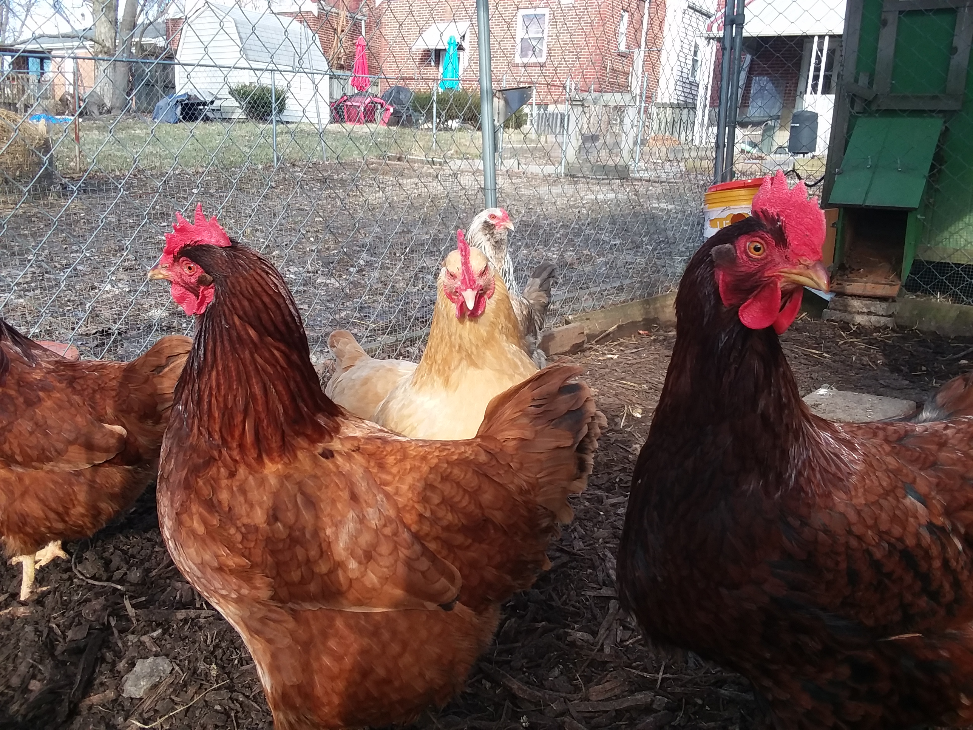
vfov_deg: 48.2
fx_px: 815
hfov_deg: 61.7
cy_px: 365
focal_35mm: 29
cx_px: 486
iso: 40
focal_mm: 2.47
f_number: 1.9
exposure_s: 1/233
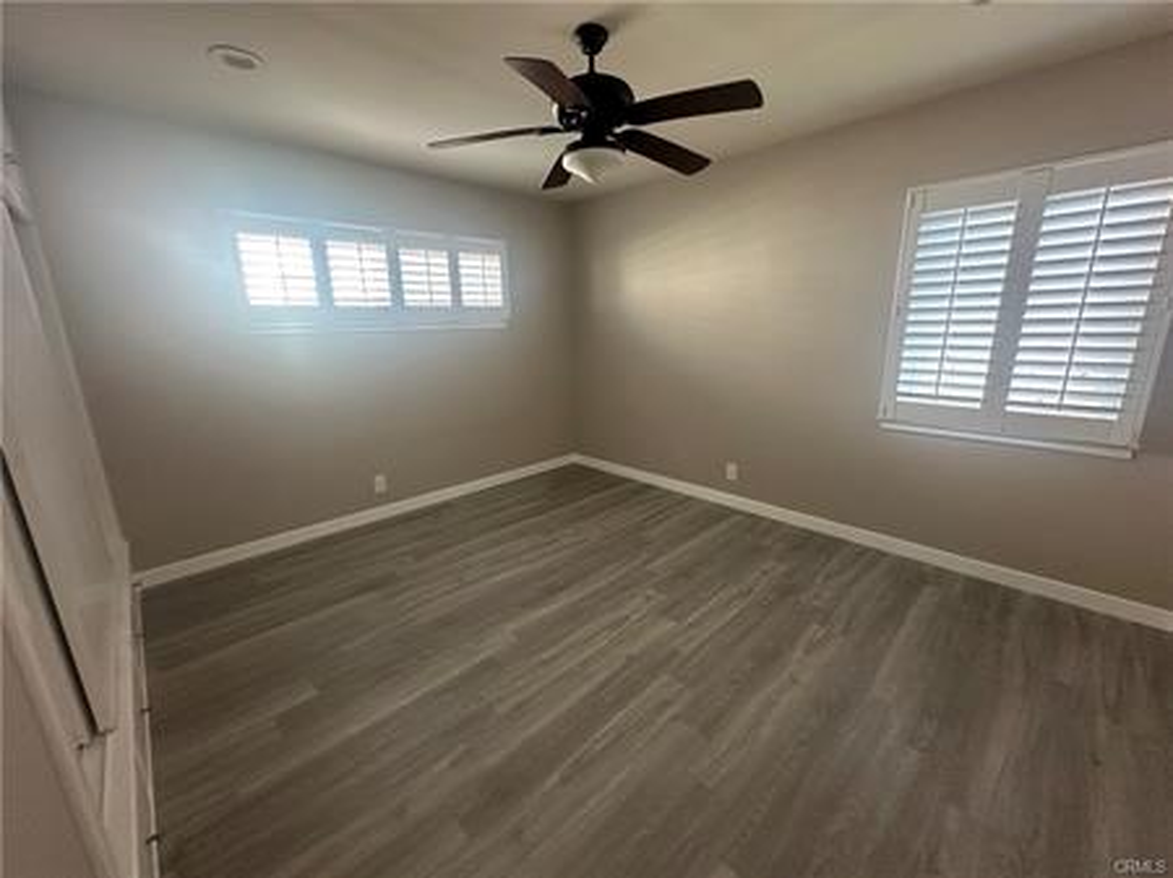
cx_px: 586
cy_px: 439
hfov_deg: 102.1
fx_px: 474
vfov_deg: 85.6
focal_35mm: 14
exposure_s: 1/60
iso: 250
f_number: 2.2
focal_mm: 2.22
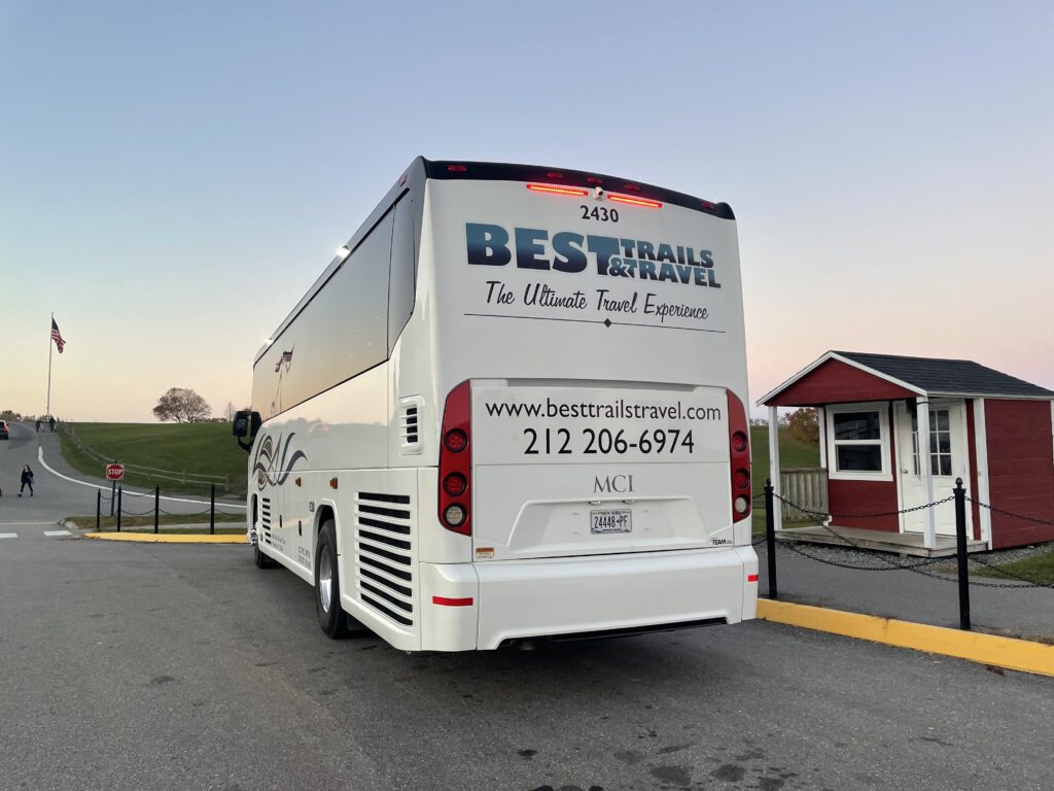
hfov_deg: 67.3
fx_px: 792
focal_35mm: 26
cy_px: 396
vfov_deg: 53.1
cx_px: 527
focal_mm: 4.2
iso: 64
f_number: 1.6
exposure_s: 1/121
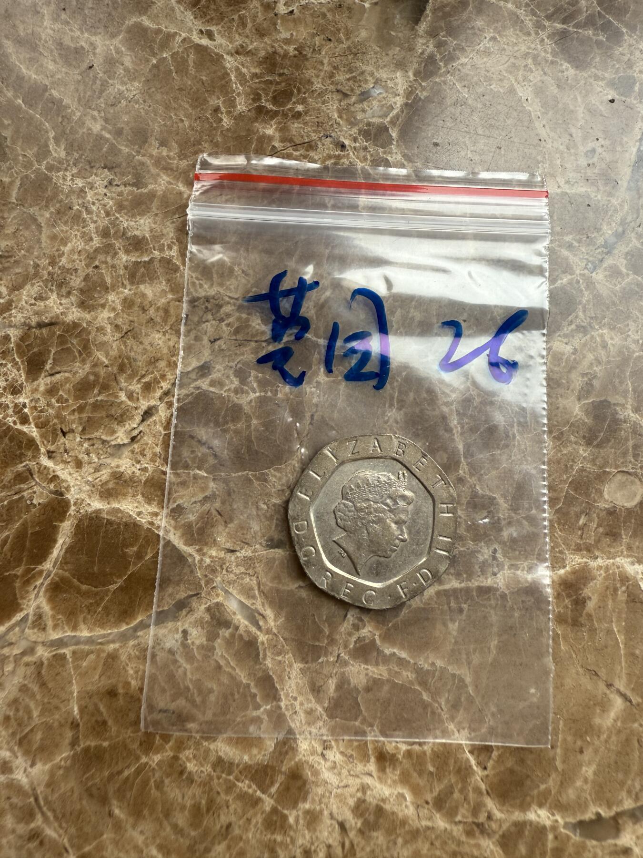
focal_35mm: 24
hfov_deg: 56.8
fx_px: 594
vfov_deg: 71.6
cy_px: 429
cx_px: 322
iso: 50
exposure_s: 1/99
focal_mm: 2.22
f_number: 2.2
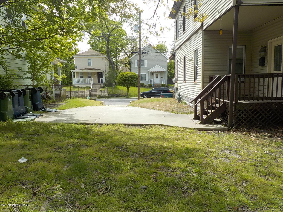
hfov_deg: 60.0
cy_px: 106
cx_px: 142
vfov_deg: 46.8
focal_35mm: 30
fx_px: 245
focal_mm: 4.1
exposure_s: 1/640
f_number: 3.3
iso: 125
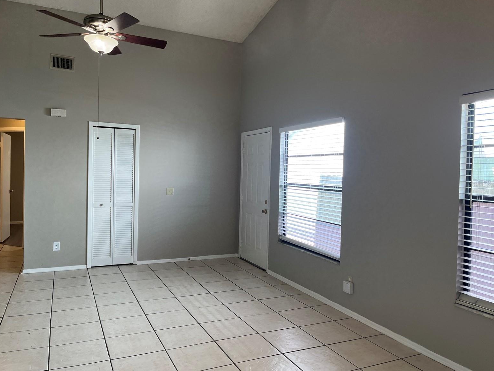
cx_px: 243
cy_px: 184
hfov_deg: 65.3
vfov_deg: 51.4
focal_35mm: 27
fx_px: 385
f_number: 1.6
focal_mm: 5.1
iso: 64
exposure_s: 1/120
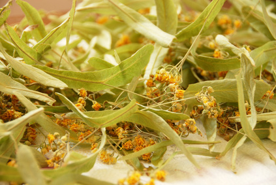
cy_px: 92
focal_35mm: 105
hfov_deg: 19.4
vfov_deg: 13.1
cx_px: 138
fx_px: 806
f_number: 5
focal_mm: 70
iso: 100
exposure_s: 1/6
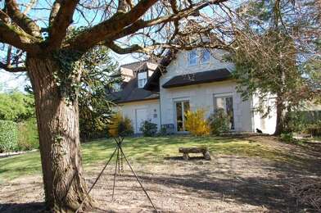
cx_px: 160
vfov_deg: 43.5
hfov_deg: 62.0
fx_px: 267
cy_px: 106
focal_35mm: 30
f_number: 6.3
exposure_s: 1/160
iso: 200
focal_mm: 20
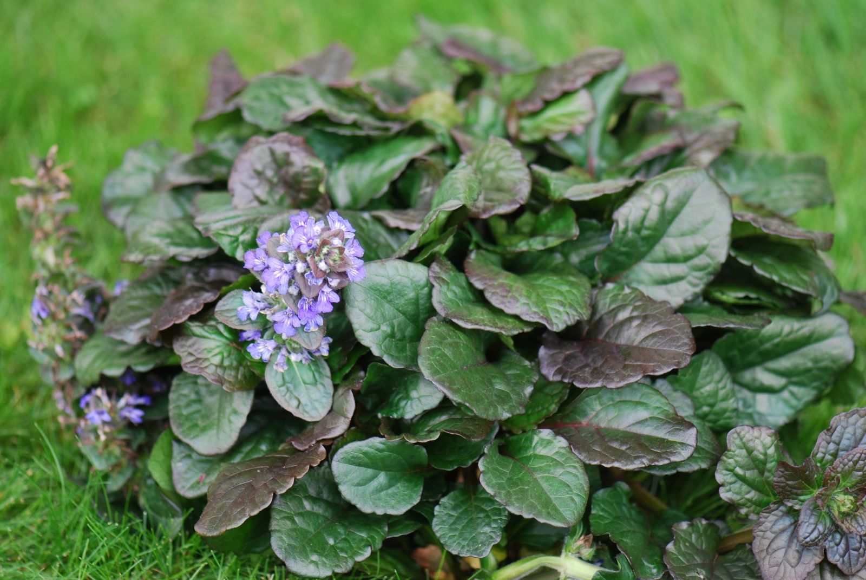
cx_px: 433
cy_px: 290
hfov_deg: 13.0
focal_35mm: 158
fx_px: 3793
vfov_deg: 8.7
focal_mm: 105
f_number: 3
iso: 200
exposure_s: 1/125
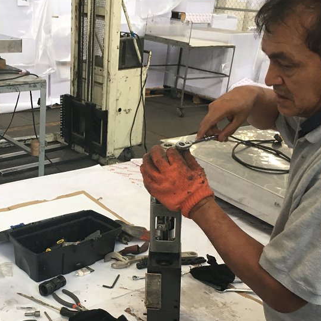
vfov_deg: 34.6
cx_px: 71
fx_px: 514
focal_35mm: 49
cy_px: 193
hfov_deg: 33.8
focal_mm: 4.15
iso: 40
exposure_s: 1/30
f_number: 2.2
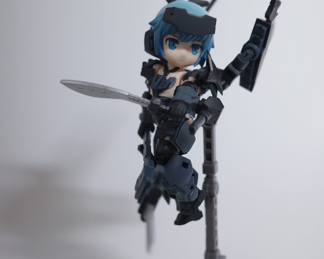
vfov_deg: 26.6
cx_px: 163
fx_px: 547
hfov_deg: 33.0
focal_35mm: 57
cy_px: 167
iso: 320
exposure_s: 1/200
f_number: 3.5
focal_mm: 26
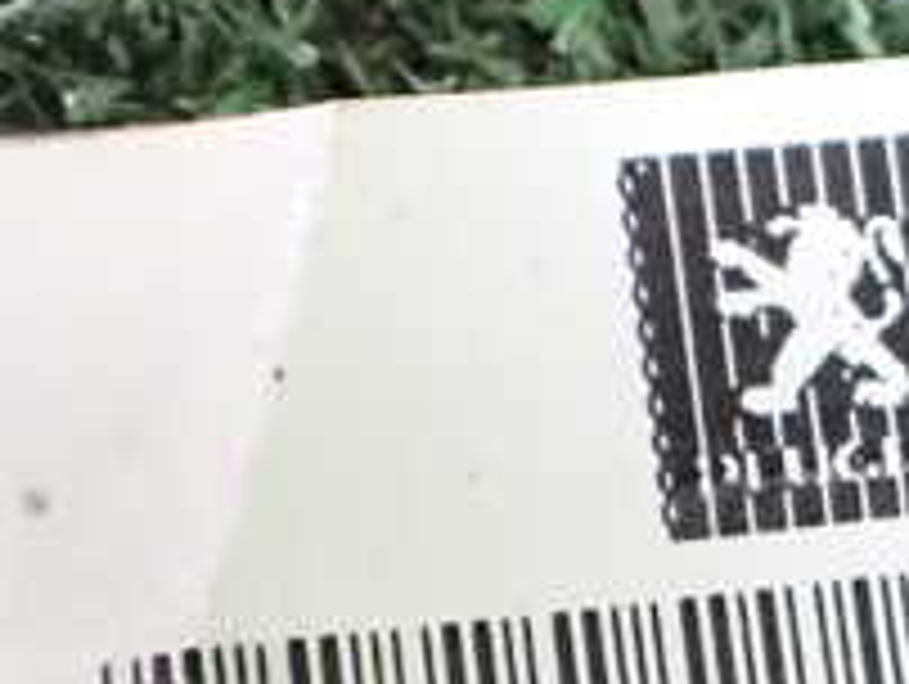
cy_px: 729
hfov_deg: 21.2
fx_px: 2340
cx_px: 918
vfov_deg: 16.2
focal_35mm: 89
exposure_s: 1/30
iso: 1250
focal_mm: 5.4
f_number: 2.3
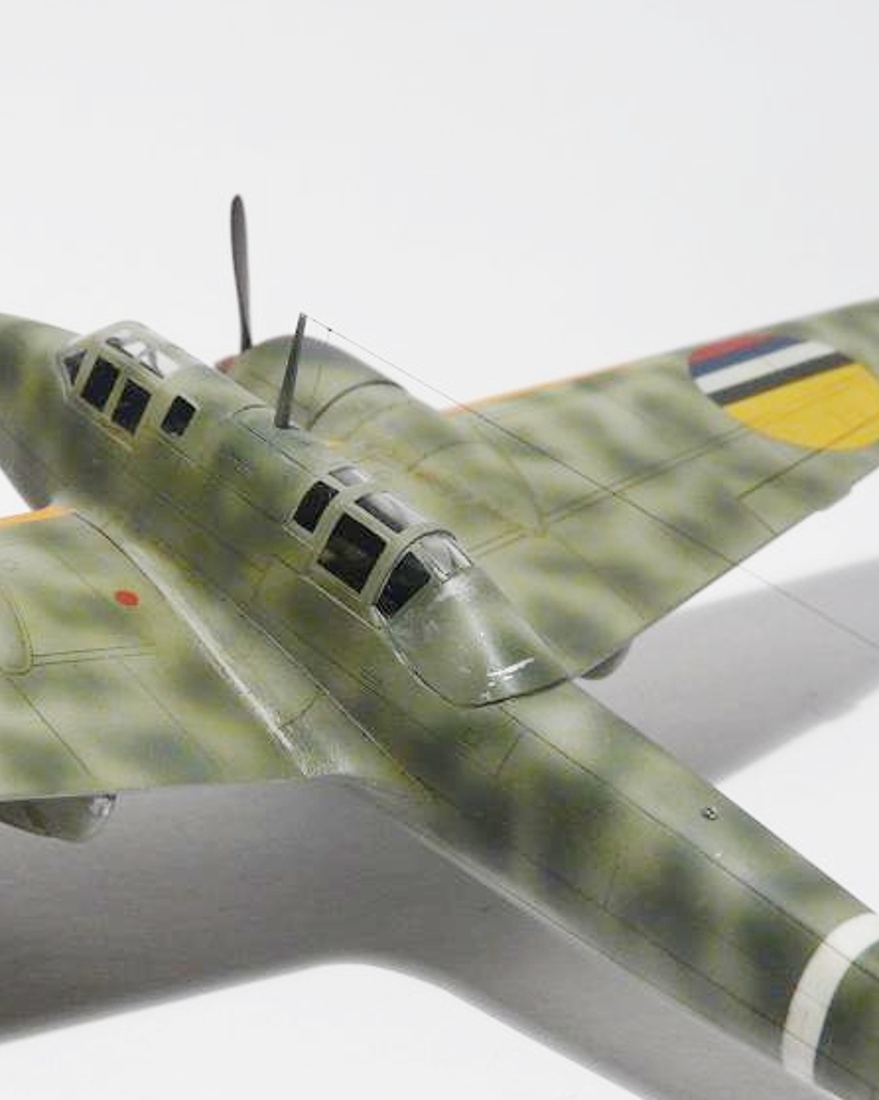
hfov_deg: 18.3
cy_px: 711
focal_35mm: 84
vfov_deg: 22.7
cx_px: 380
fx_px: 2733
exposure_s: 1/40
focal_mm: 8.1
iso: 125
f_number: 3.2
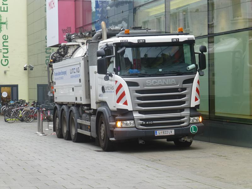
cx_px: 126
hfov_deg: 19.3
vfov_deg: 14.5
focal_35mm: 102
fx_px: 743
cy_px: 94
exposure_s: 1/80
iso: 100
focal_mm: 18.2
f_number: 5.3
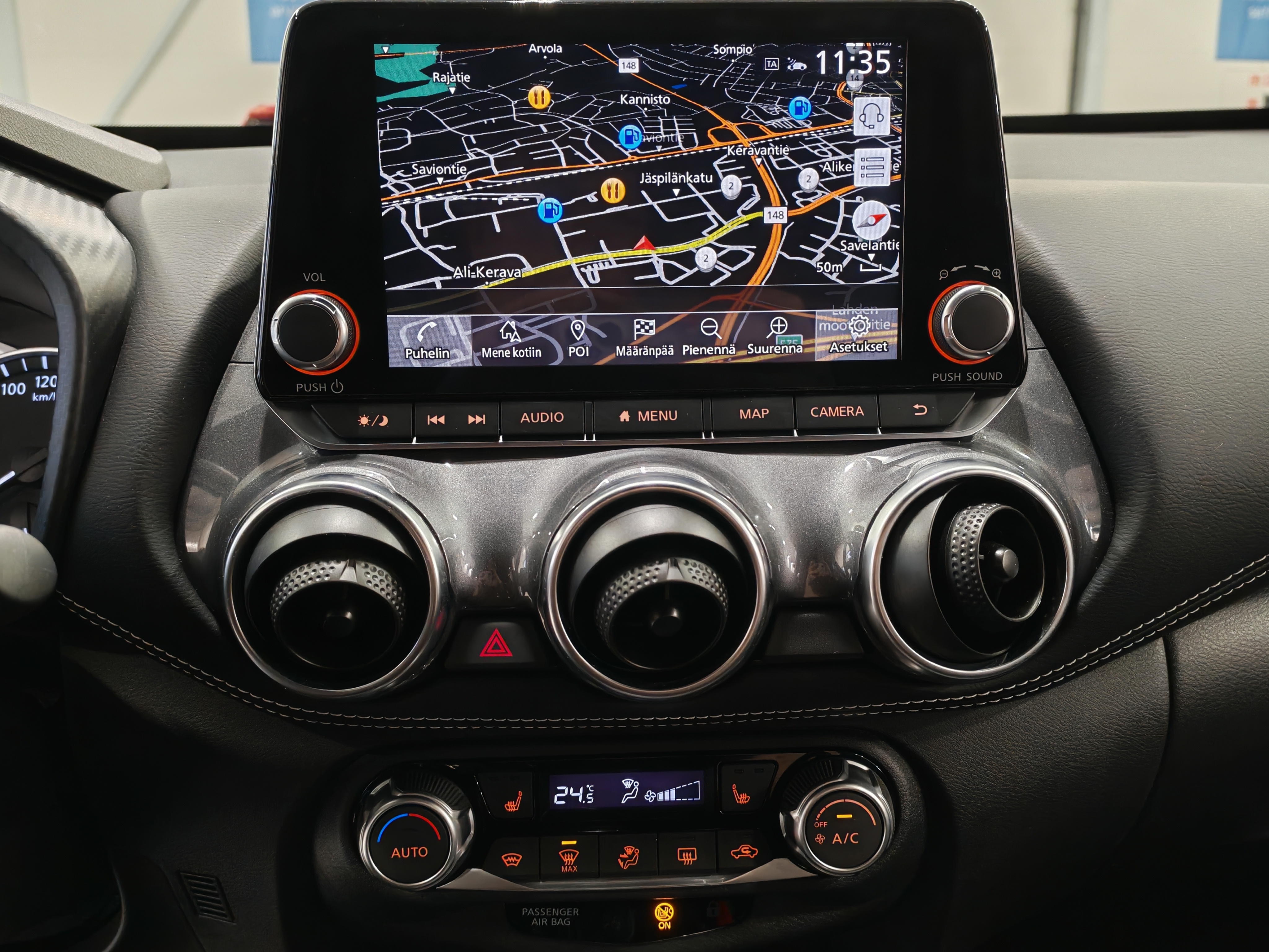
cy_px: 476
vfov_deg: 42.9
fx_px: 1210
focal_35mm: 33
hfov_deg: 55.4
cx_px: 634
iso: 731
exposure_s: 1/50
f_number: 1.9
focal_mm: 6.12
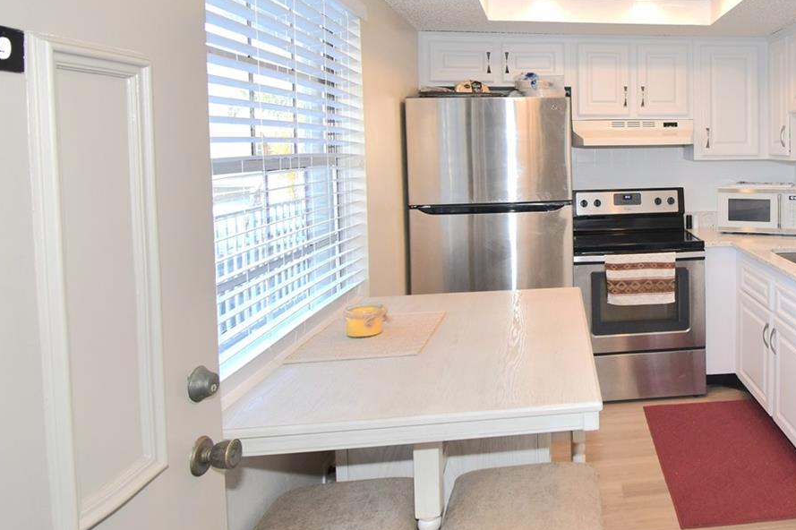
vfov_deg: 47.0
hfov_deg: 61.8
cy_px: 172
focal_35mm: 27
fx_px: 597
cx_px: 636
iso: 400
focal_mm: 10
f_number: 5.6
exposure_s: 1/125
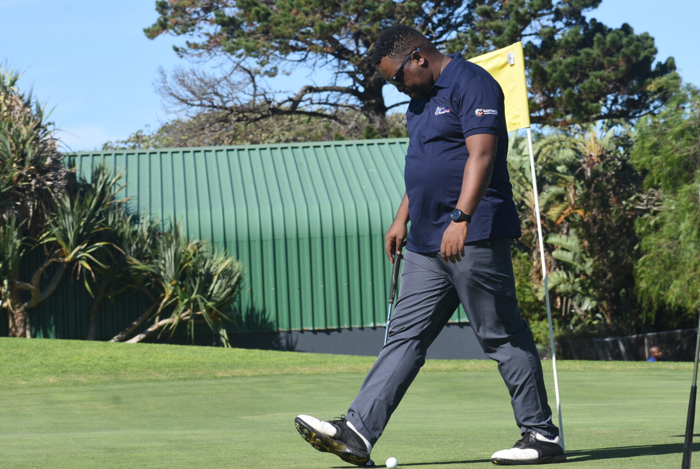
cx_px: 356
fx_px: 3124
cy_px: 238
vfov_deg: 8.6
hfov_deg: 12.8
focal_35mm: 161
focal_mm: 105
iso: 100
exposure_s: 1/200
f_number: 9
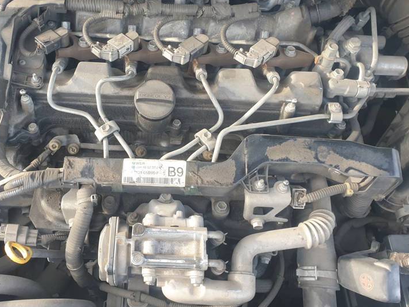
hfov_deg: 51.9
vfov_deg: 40.5
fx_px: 414
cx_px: 147
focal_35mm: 35
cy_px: 120
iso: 80
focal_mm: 4.3
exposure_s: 1/100
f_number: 2.4
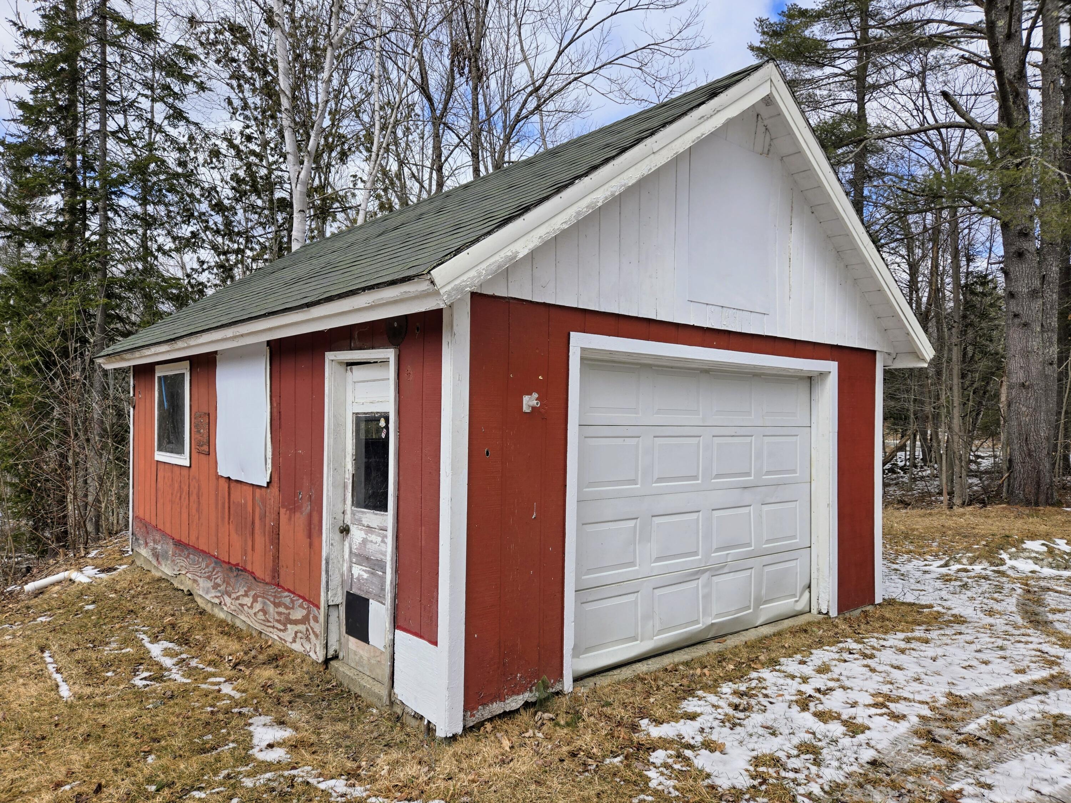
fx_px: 711
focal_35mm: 23
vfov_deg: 58.9
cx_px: 536
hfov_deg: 73.9
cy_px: 402
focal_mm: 5.4
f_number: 1.8
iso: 25
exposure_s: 1/1668
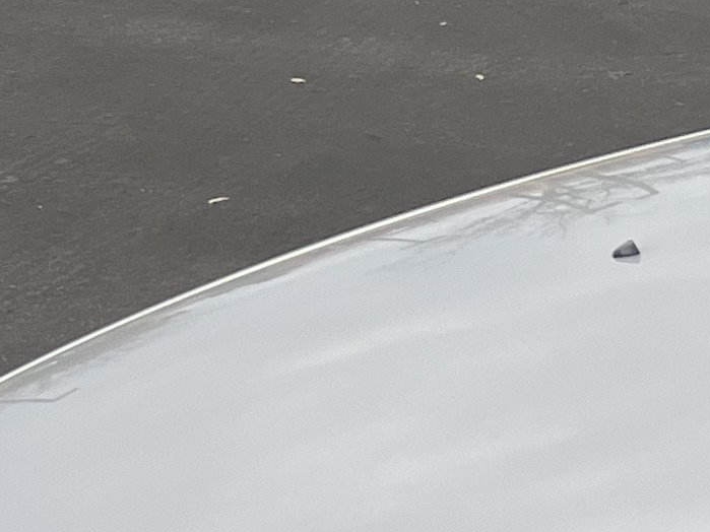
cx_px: 1585
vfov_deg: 9.3
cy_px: 1070
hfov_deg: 11.4
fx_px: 3076
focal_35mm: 150
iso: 50
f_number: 1.5
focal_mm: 5.7
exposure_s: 1/346
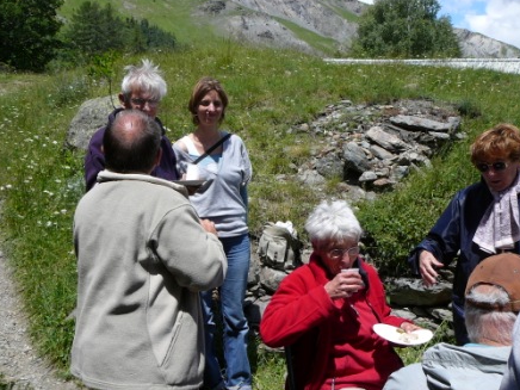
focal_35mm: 36
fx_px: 541
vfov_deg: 39.7
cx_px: 266
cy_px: 191
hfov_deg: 51.4
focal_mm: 5.2
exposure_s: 1/400
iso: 80
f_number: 5
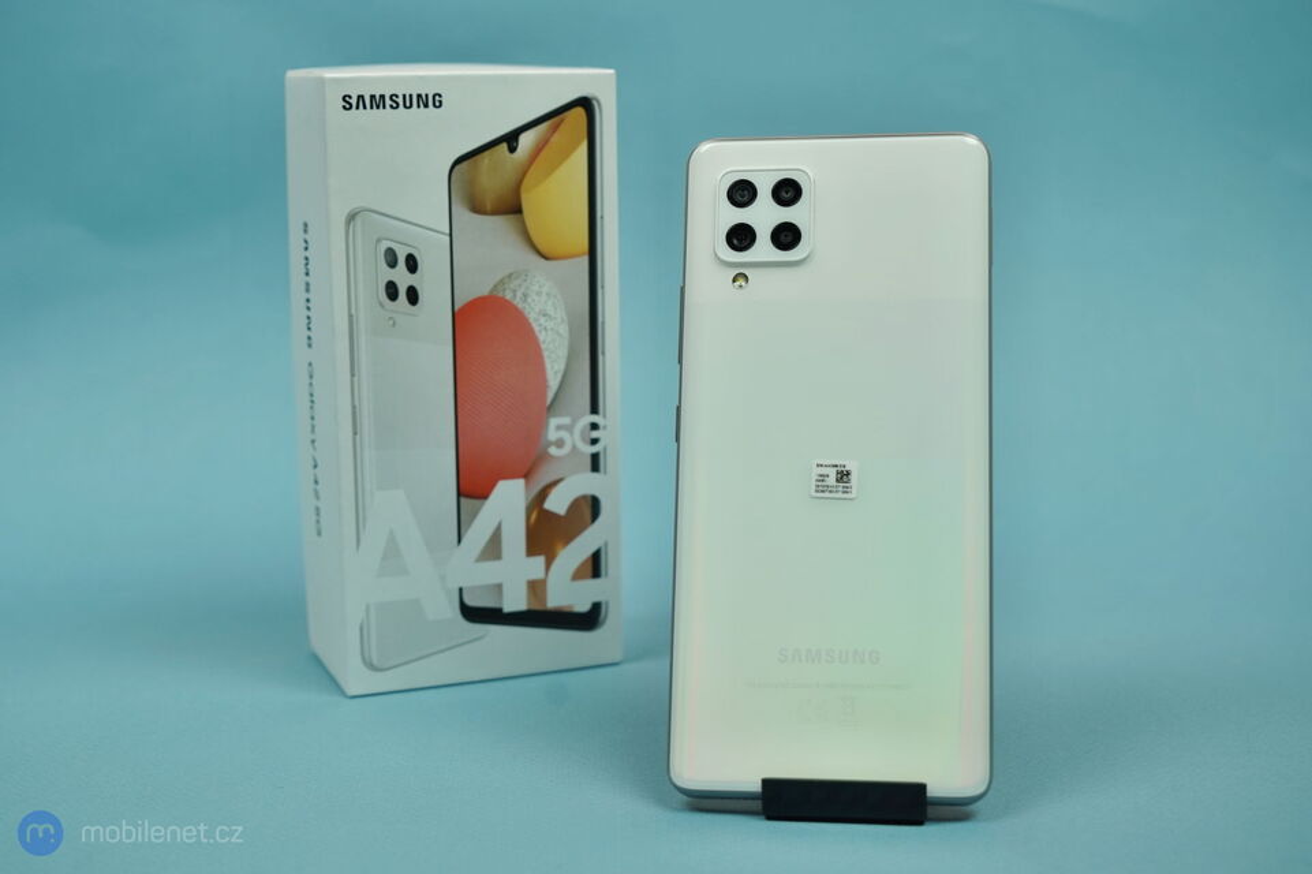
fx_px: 1639
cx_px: 656
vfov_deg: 29.8
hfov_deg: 43.6
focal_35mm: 45
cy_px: 437
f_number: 5.6
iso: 320
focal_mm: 45
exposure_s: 1/100
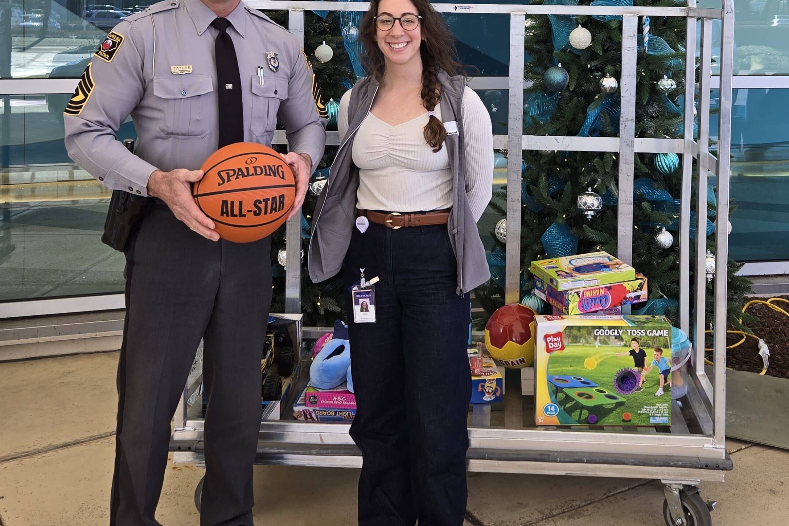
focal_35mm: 44
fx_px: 964
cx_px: 476
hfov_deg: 44.3
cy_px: 28
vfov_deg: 29.0
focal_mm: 5.4
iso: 25
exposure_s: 1/377
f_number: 1.8
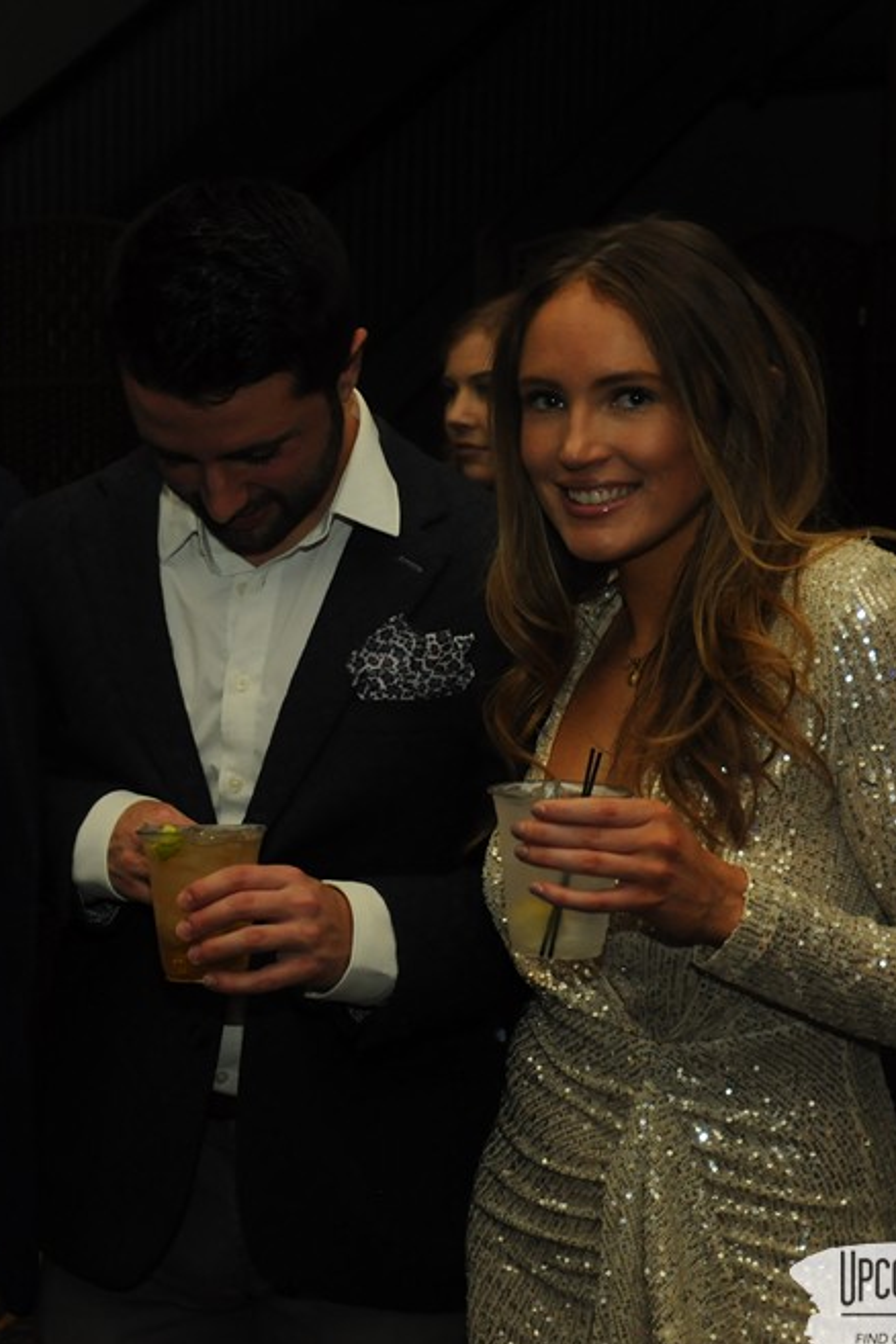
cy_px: 673
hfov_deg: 16.9
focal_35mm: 80
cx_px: 113
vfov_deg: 25.4
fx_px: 2977
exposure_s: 1/60
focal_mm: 35
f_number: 4.5
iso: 800
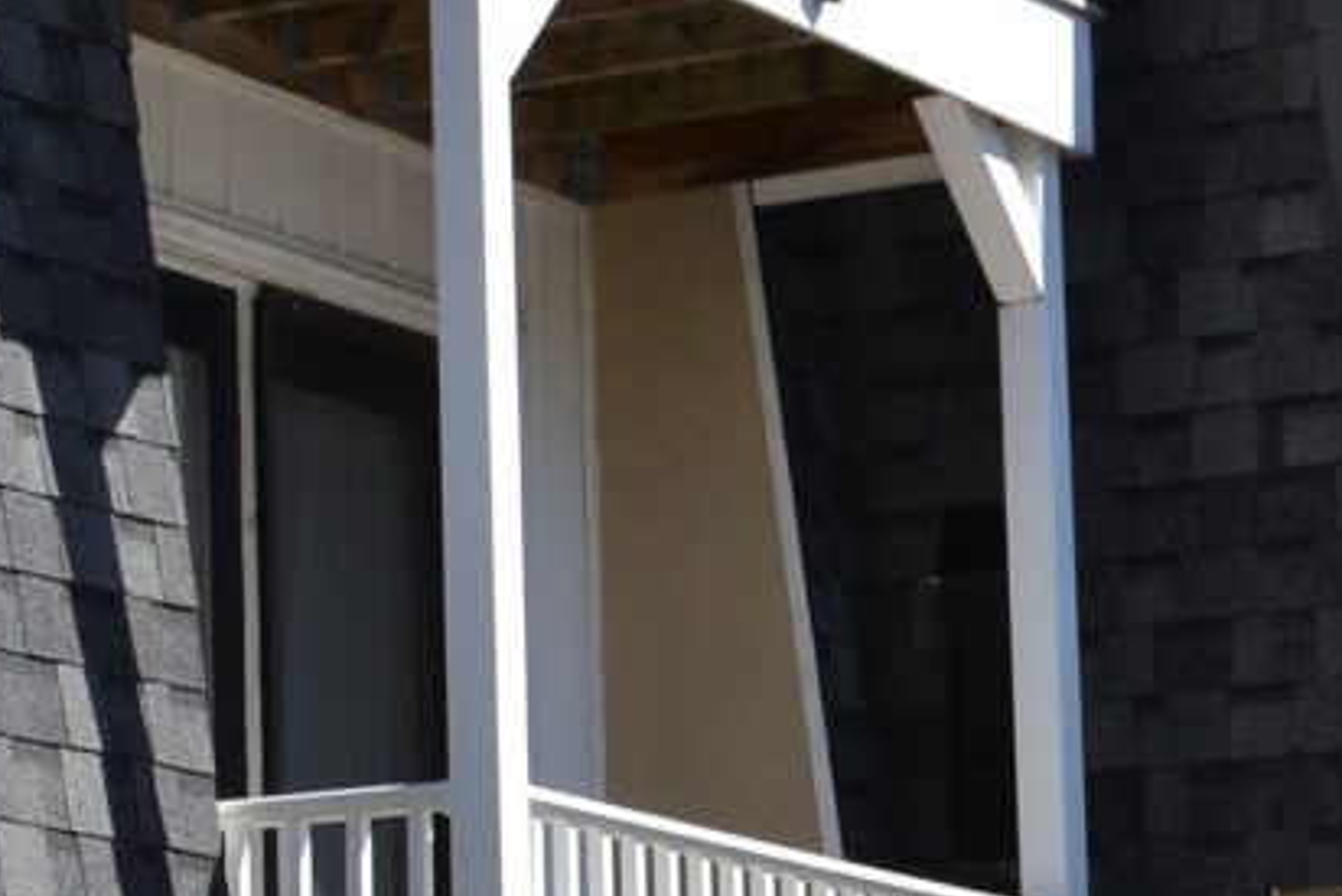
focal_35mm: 179
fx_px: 6675
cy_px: 657
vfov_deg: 7.7
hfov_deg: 11.3
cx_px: -150
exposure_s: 1/250
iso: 100
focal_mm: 24
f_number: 8
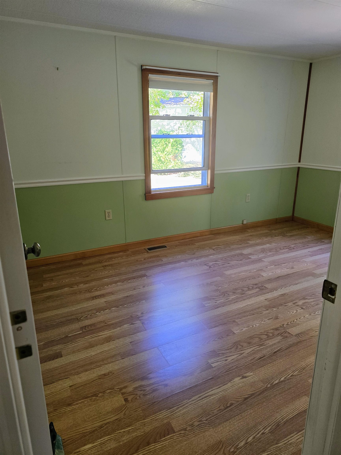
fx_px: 302
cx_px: 170
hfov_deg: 58.9
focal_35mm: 23
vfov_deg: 73.9
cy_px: 228
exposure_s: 1/120
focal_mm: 6.3
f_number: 1.7
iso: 160
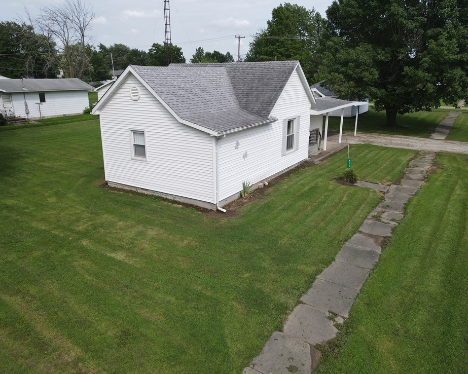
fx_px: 360
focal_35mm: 26
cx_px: 228
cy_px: 188
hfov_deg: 66.0
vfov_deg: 54.9
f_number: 2.8
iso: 110
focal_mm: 4.5
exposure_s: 1/500
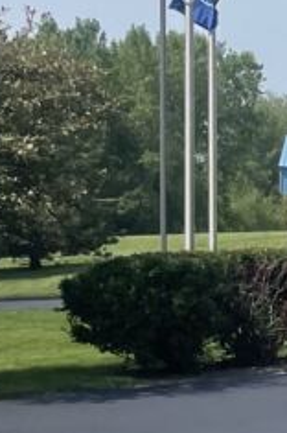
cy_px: 247
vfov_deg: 12.4
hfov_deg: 6.8
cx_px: 1062
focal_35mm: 166
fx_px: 1991
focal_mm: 4.2
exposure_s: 1/3610
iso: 32
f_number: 1.6
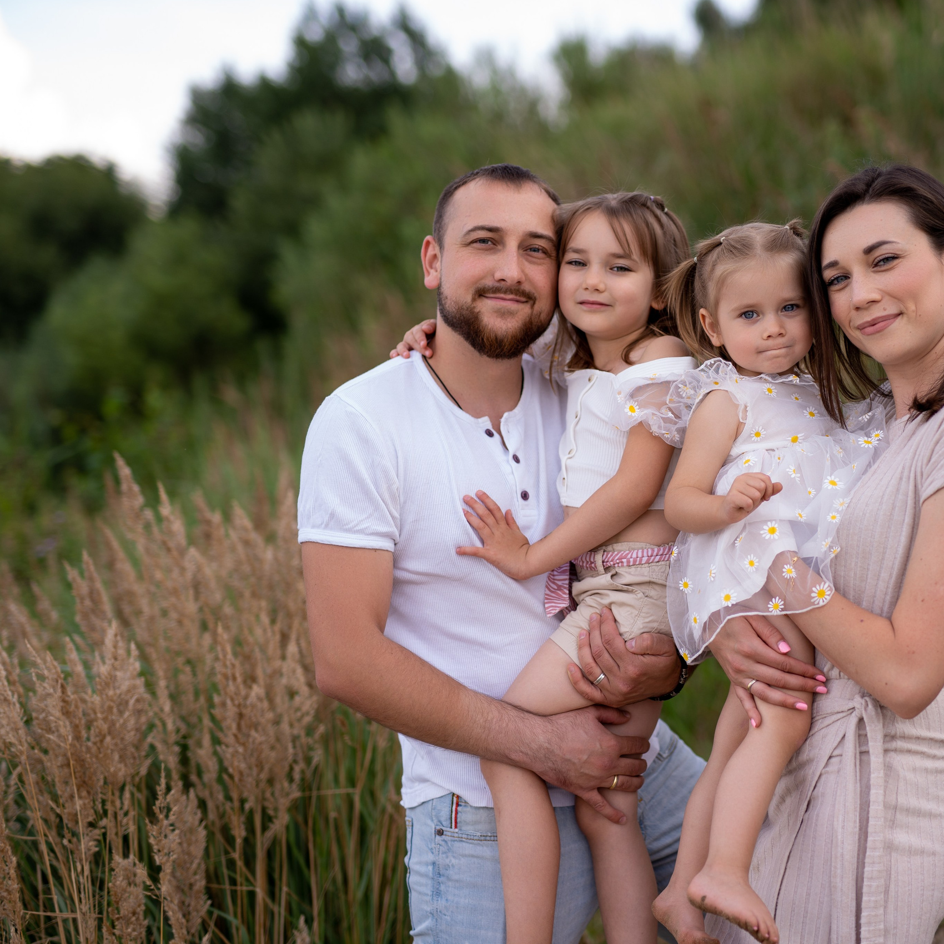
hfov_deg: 26.6
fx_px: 1975
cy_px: 472
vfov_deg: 26.9
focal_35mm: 64
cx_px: 671
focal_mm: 50
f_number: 1.8
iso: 100
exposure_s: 1/800
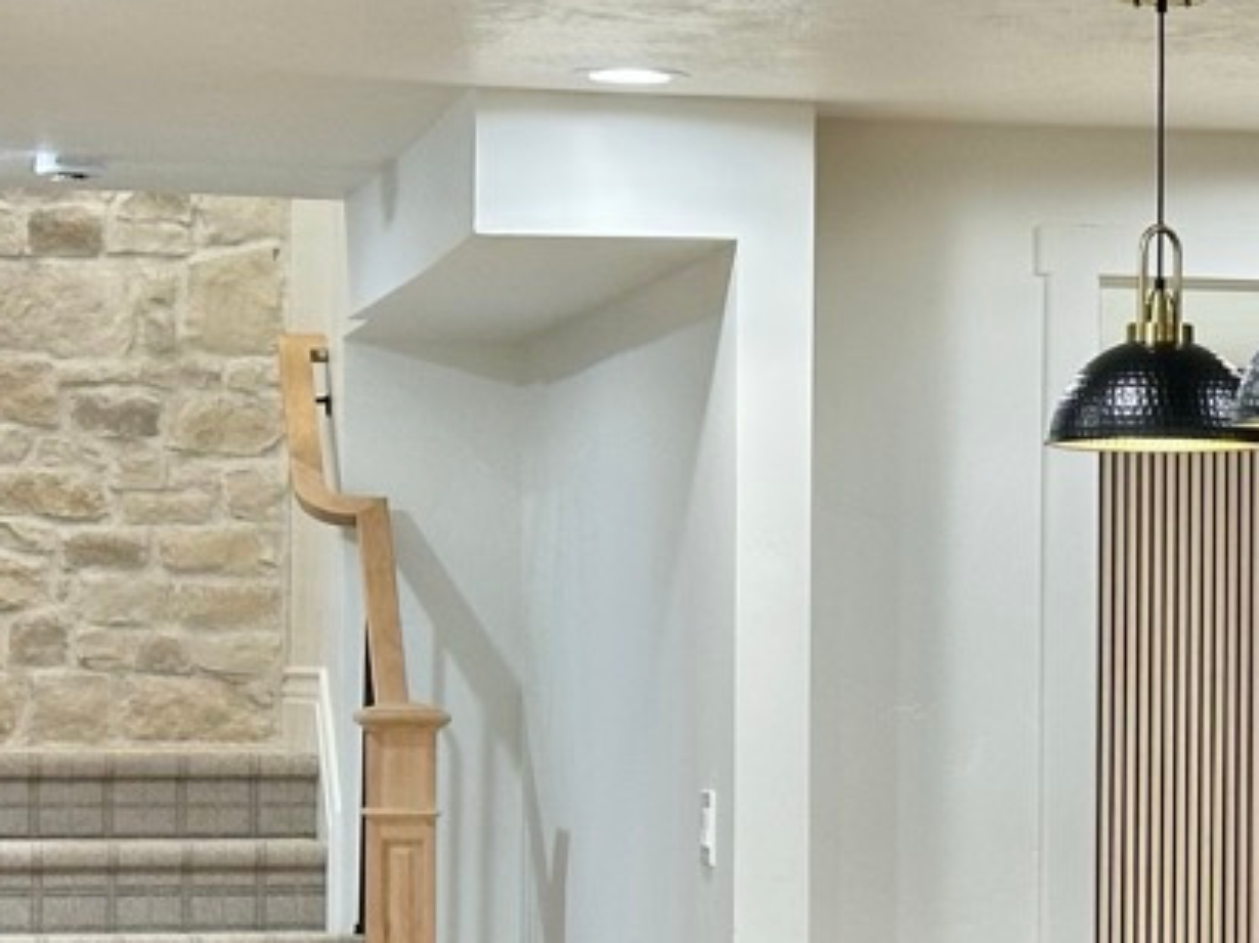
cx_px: 1581
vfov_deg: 9.9
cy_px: 679
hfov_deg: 12.8
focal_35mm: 150
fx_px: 5452
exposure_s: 1/60
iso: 100
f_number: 1.78
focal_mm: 6.86
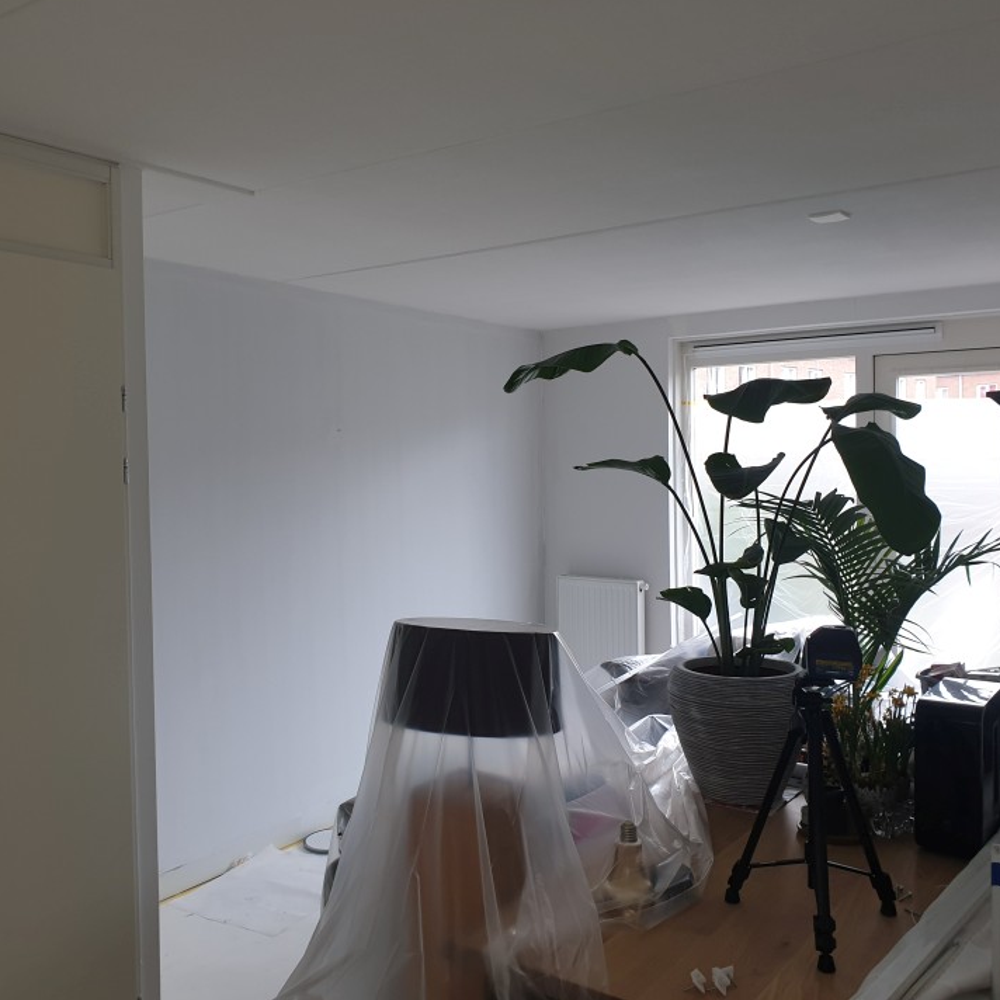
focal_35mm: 31
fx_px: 1013
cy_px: 496
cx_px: 468
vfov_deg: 52.5
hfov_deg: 52.5
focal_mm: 4.3
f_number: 2.4
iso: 64
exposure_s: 1/100
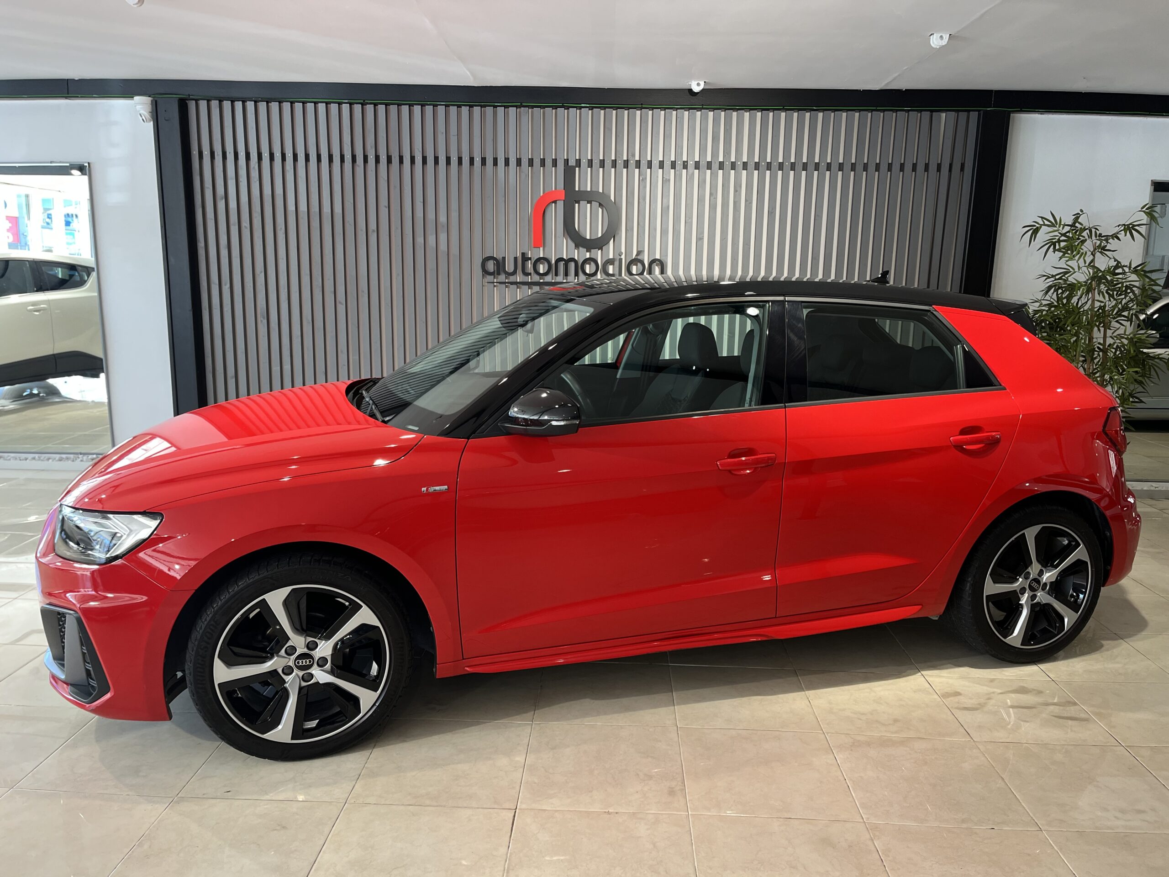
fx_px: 878
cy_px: 438
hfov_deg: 67.3
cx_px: 584
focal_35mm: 26
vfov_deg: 53.1
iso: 100
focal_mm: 5.1
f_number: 1.6
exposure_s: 1/122
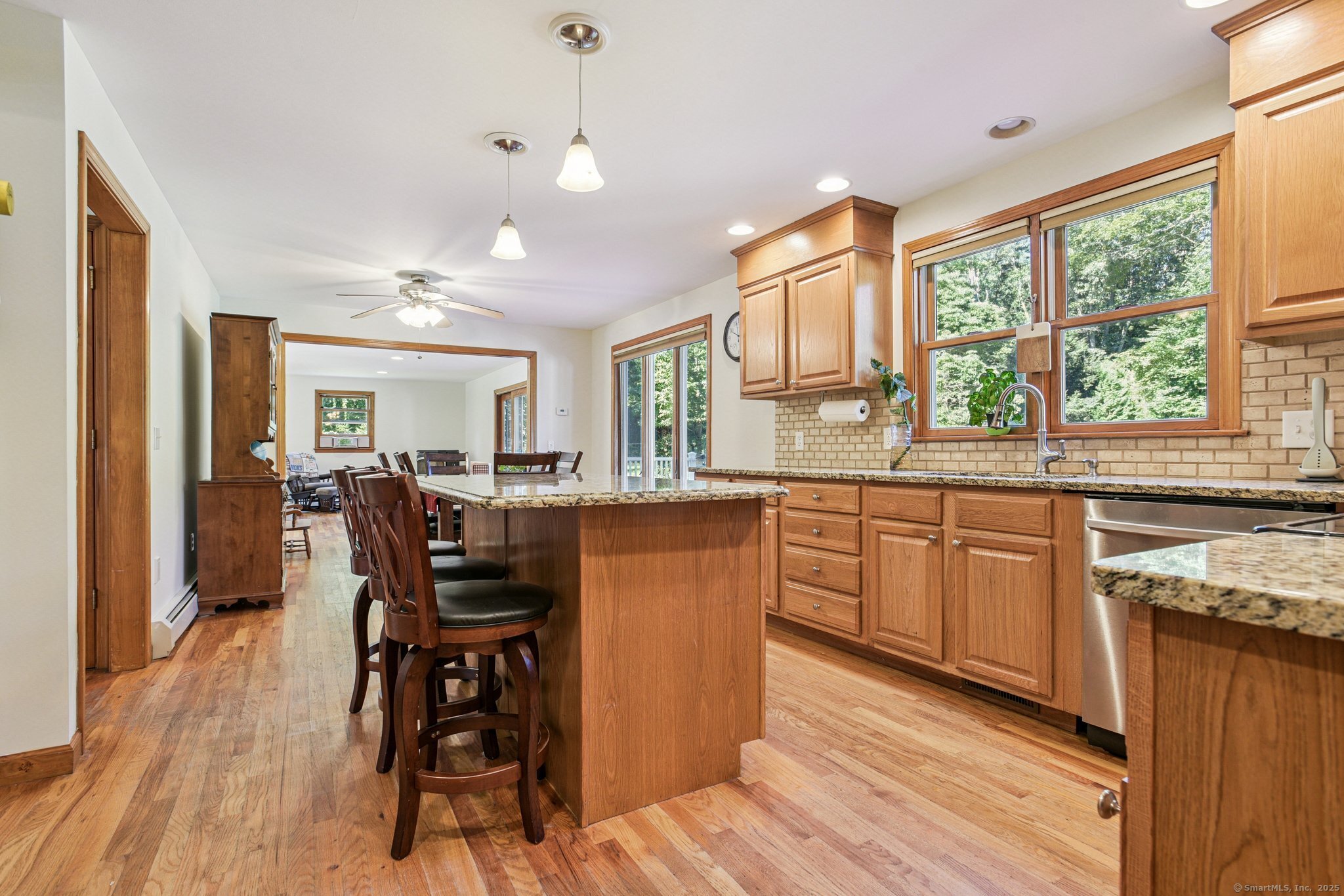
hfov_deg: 93.3
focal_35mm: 17
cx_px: 672
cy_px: 448
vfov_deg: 70.4
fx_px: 635
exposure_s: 1/5
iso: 400
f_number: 11
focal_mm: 17
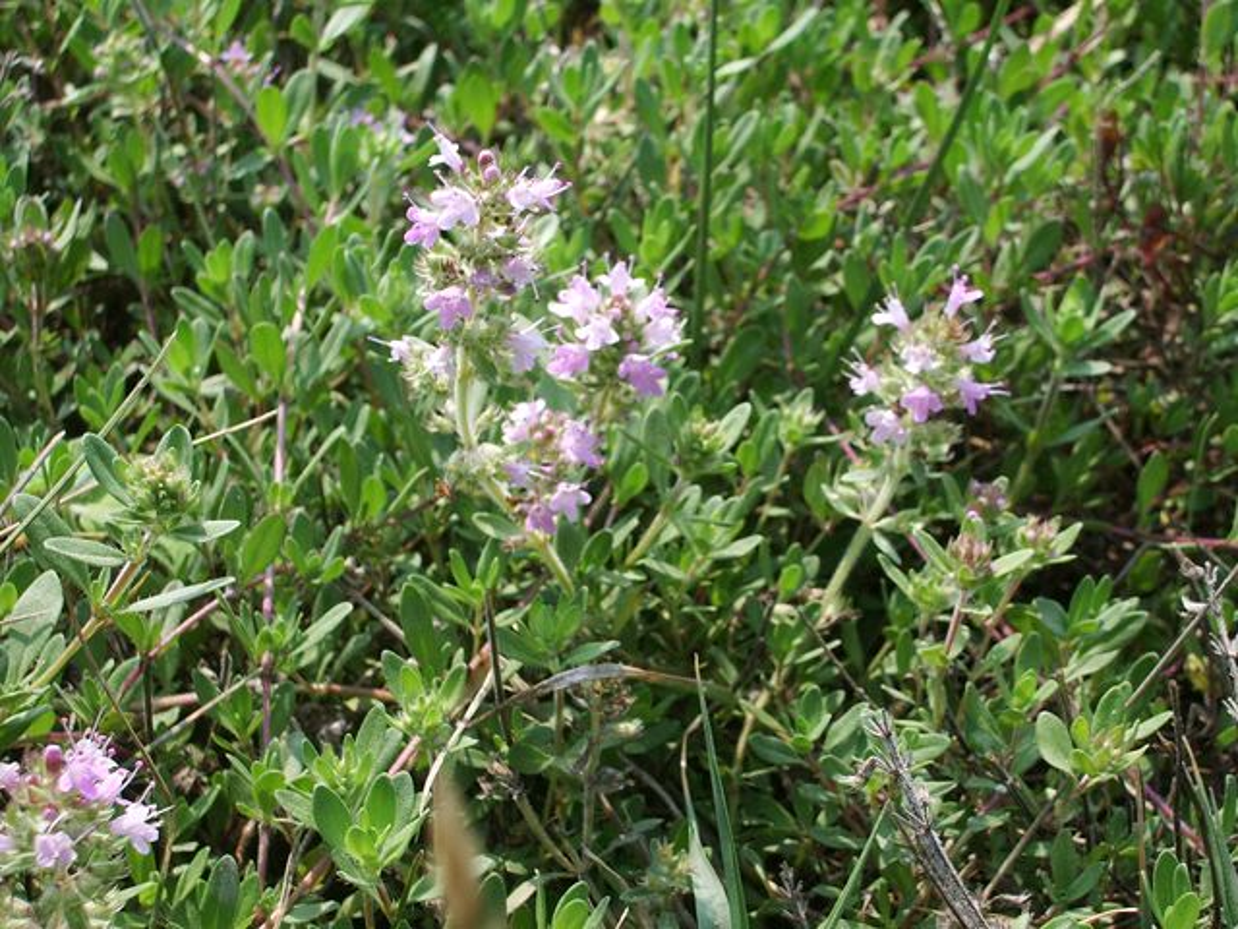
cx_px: 619
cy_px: 464
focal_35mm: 62
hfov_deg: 31.2
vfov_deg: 23.7
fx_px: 2217
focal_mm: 10.2
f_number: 5.6
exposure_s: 1/160
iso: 50
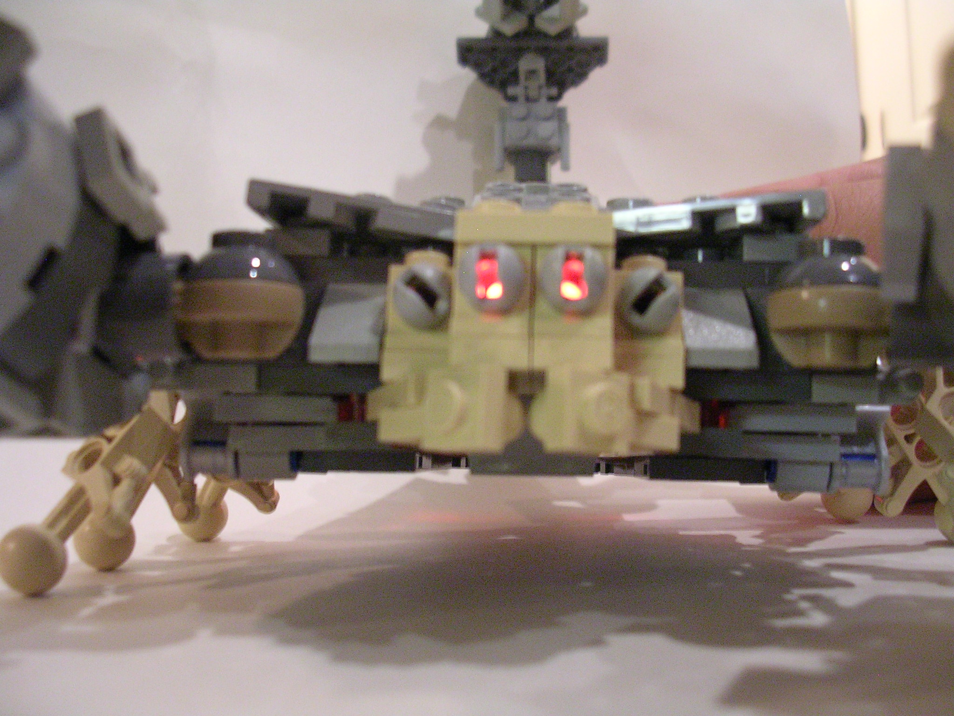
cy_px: 358
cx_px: 477
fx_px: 1047
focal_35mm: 38
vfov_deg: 37.7
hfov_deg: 49.0
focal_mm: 5.8
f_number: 2.8
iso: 196
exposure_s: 1/5.5
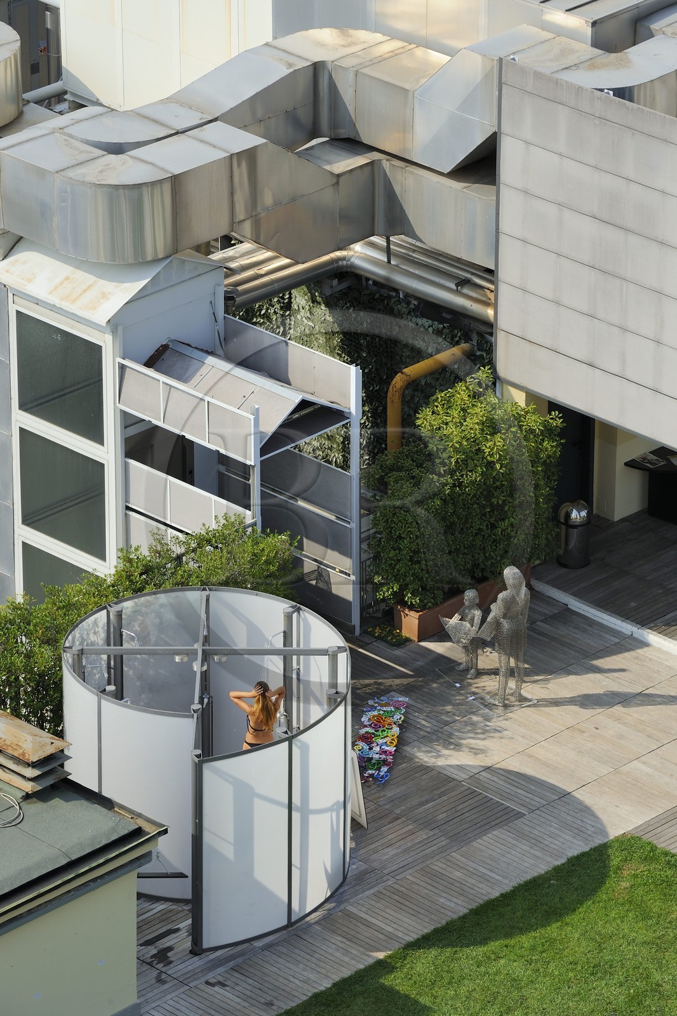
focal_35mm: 170
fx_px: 4797
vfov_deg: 12.1
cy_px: 508
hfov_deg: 8.1
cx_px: 338
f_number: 11
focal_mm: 170
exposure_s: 1/200
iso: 200
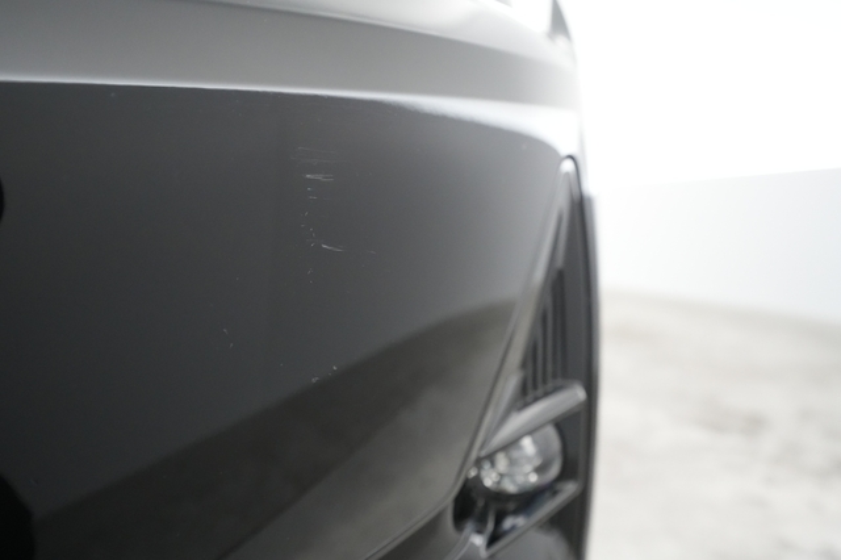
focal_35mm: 28
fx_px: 654
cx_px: 420
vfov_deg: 46.4
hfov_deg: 65.5
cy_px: 280
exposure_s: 1/100
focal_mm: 28
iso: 6400
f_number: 4.5
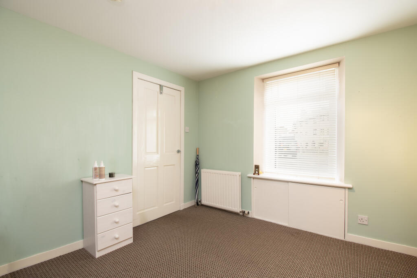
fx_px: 174
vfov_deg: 77.3
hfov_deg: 100.4
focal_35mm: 15
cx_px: 208
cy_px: 139
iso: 320
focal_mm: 10
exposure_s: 1/5
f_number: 9
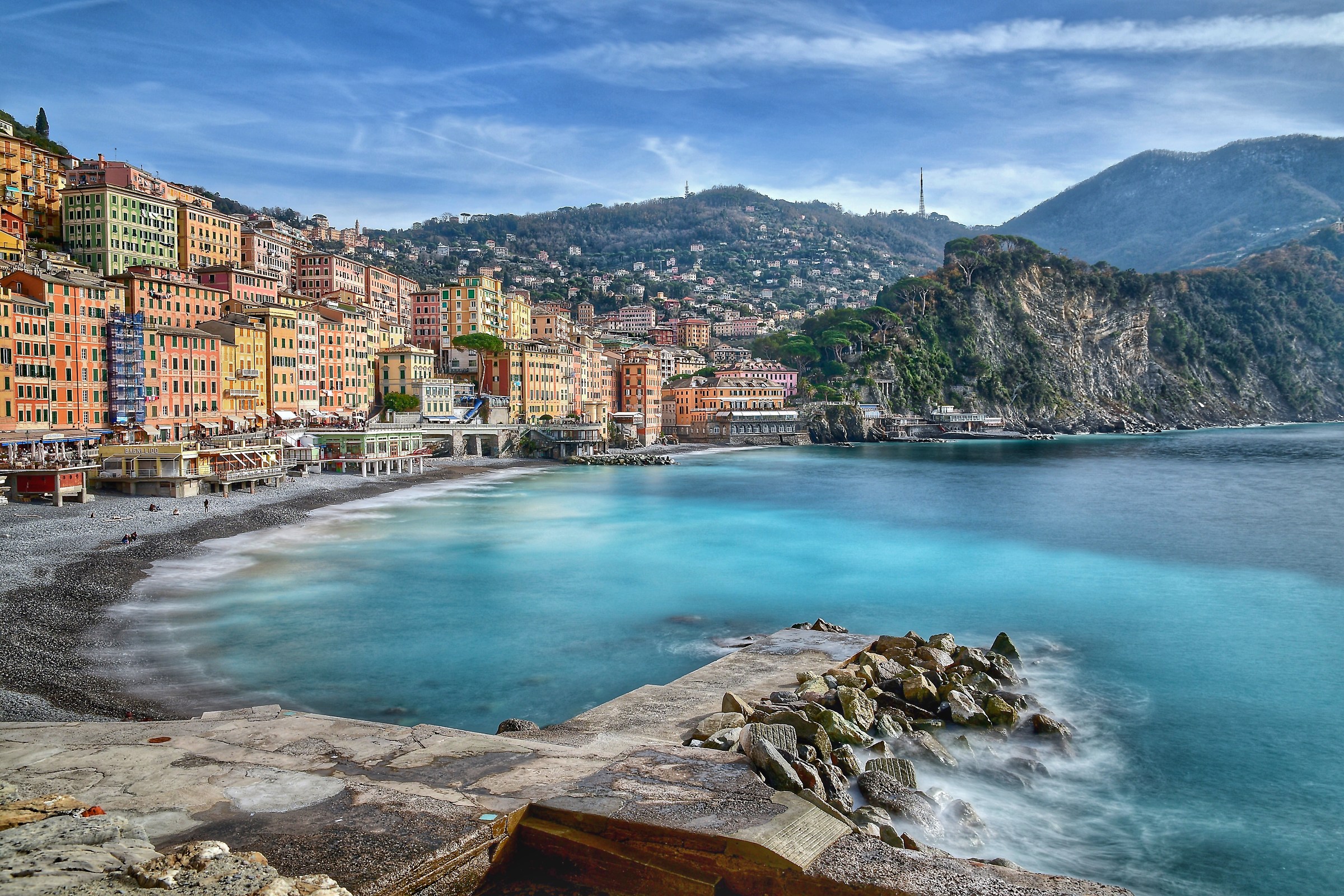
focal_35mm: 30
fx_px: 1120
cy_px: 448
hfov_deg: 61.9
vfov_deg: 43.6
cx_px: 672
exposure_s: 8
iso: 100
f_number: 11
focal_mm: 20
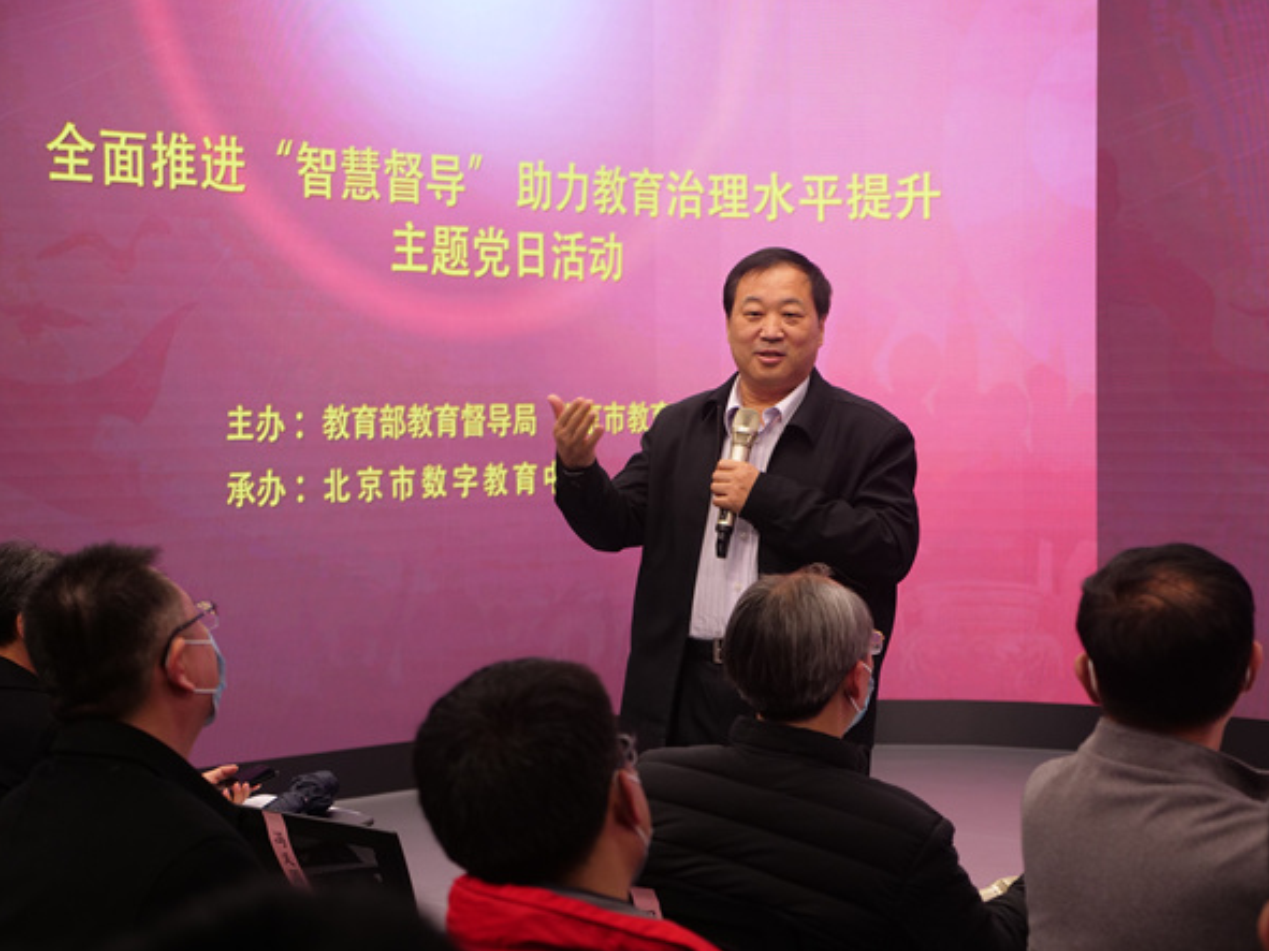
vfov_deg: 19.1
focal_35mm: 77
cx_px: 642
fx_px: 2822
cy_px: 482
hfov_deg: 25.3
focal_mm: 35
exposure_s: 1/125
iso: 400
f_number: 2.8
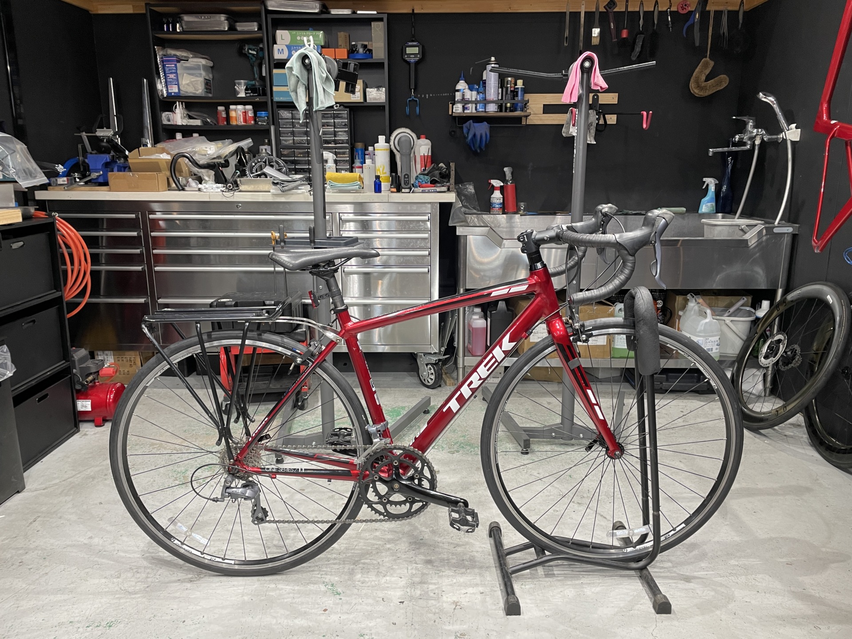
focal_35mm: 26
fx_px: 640
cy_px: 320
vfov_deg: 53.1
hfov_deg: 67.3
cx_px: 426
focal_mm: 4.2
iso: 80
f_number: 1.6
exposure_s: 1/50
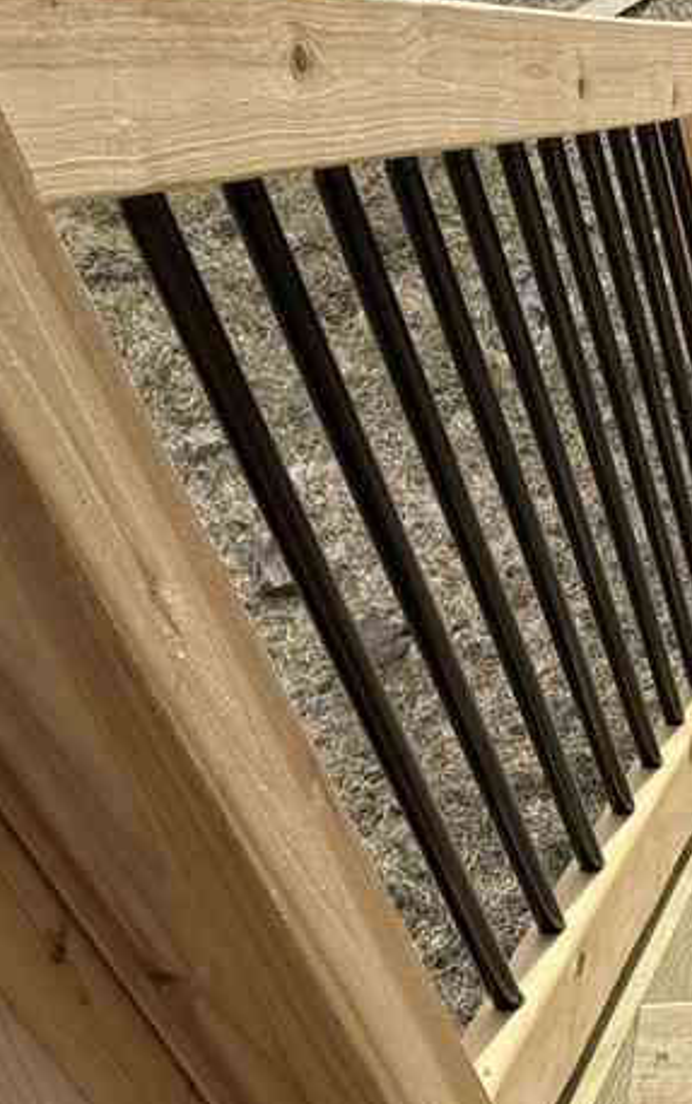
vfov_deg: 29.0
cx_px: 1251
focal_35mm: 71
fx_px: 2138
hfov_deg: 15.7
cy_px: 580
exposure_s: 1/3145
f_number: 1.78
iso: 80
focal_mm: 6.76
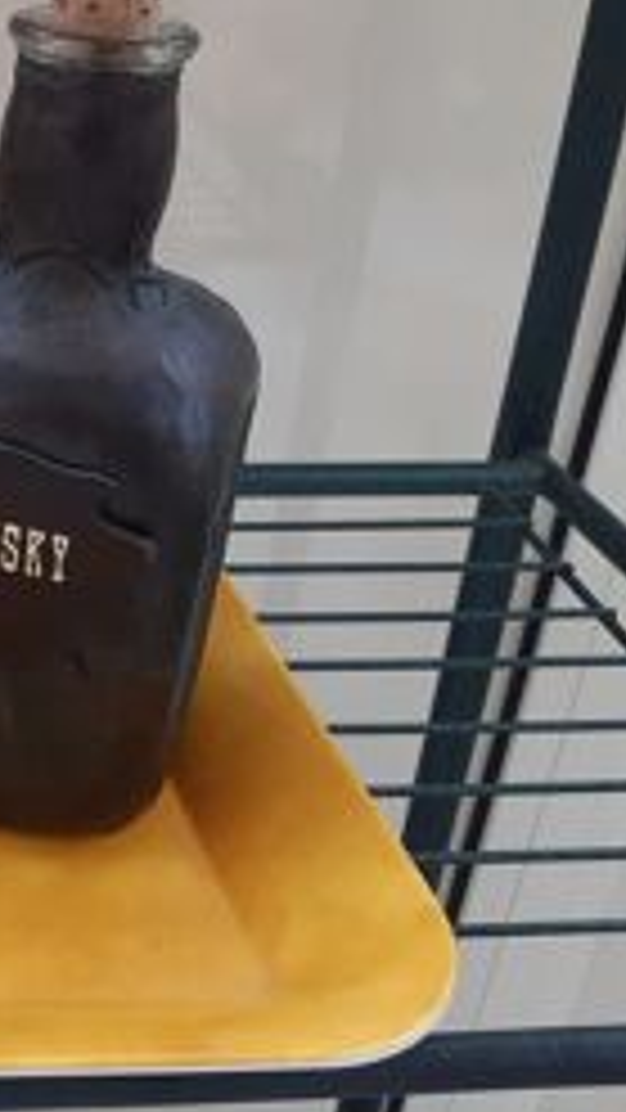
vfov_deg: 37.2
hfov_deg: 18.9
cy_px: 329
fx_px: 1622
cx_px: -342
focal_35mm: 55
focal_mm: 3.92
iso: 50
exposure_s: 1/100
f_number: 1.7
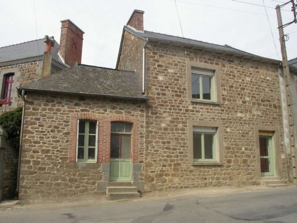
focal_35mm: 48
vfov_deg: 30.3
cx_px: 148
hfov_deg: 39.6
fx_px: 412
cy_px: 112
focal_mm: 10
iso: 100
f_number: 7.2
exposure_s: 1/278
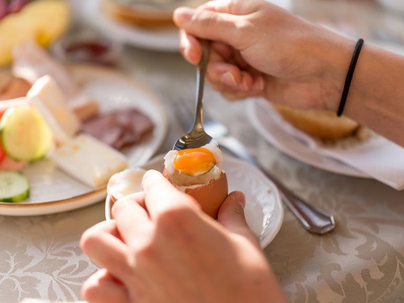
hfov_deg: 31.2
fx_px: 724
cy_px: 152
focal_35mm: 62
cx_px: 202
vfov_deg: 23.7
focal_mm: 80
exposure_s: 1/2000
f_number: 1.9
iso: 200
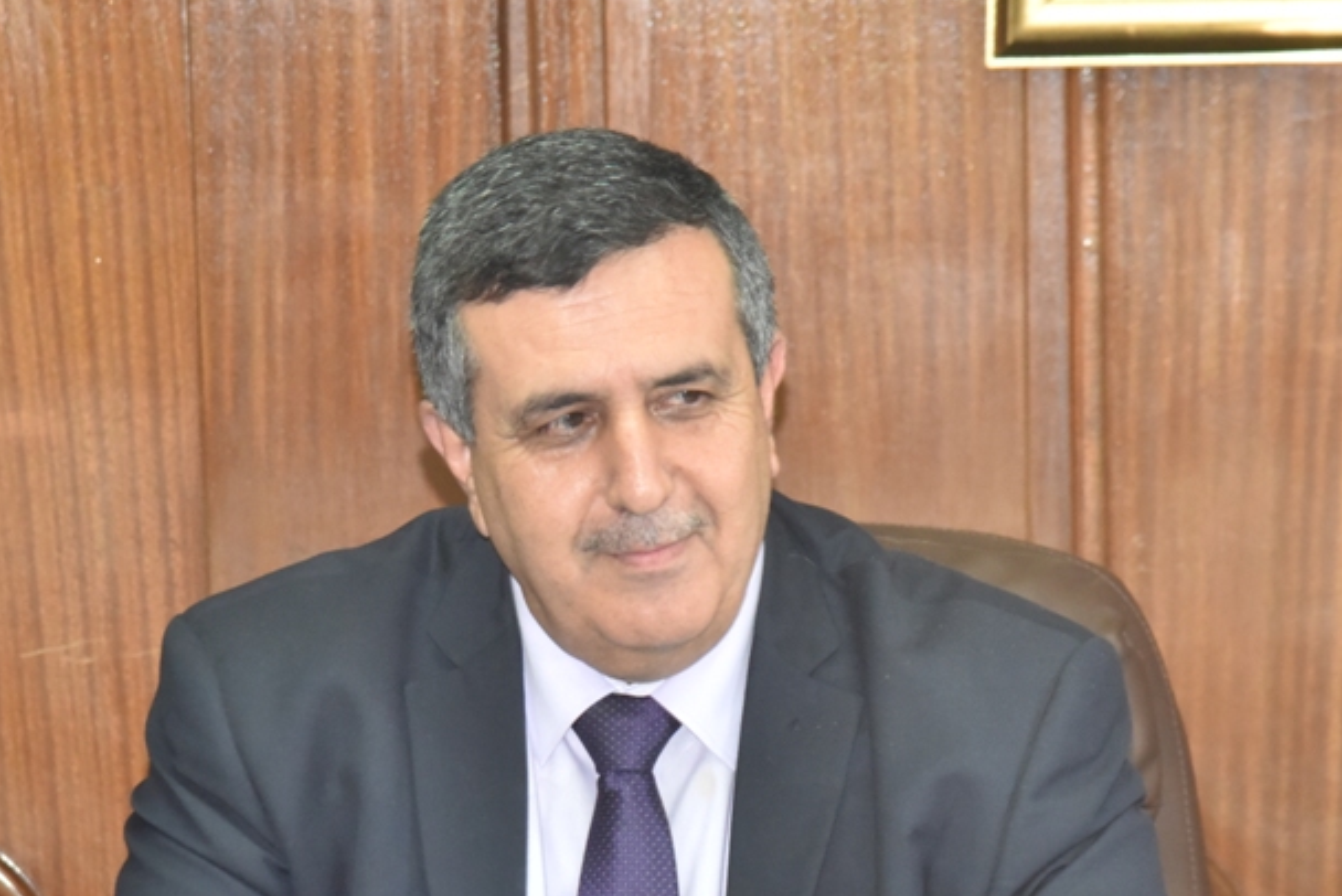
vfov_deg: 6.8
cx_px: 525
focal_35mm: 202
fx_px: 7533
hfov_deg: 10.2
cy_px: 679
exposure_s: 1/100
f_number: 6.3
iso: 2500
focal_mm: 120
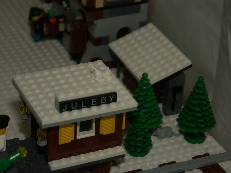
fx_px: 868
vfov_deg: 11.4
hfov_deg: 15.2
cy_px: 86
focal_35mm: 130
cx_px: 116
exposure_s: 1/125
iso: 100
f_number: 3.2
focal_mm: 33.21
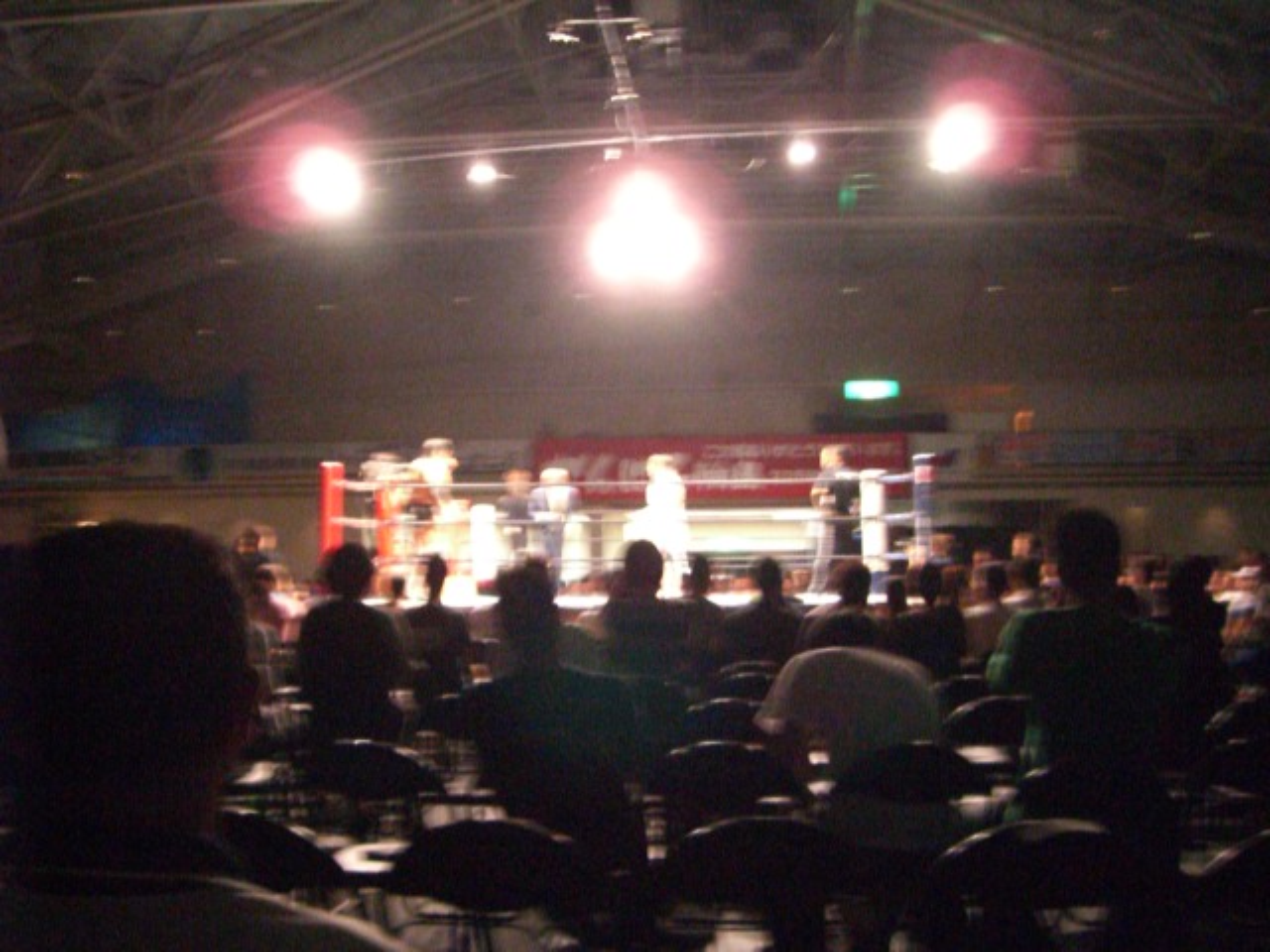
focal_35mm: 38
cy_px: 476
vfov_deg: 37.7
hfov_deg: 49.0
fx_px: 1394
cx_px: 635
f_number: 2.7
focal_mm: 6.2
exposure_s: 1/15
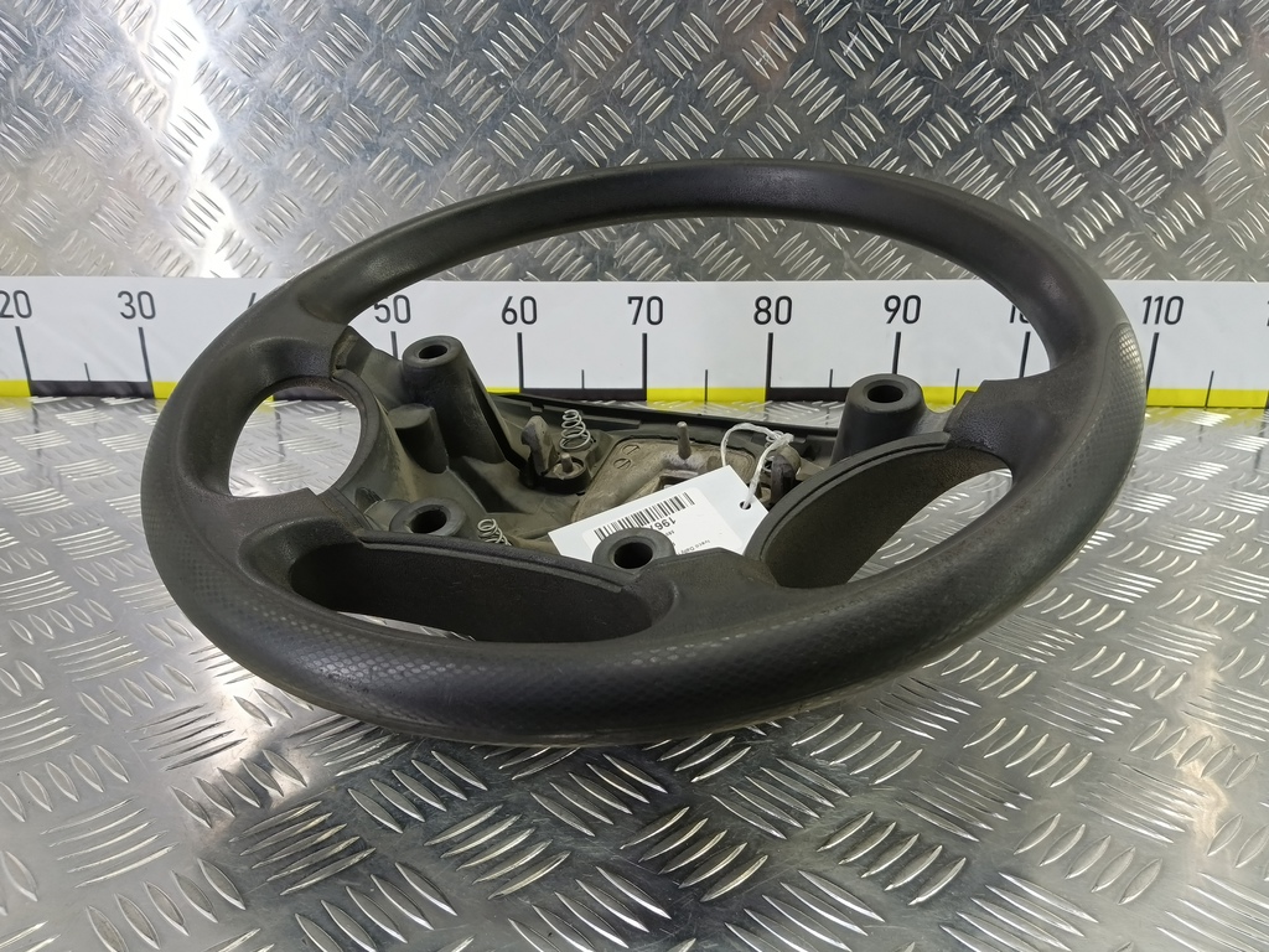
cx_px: 634
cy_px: 476
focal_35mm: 23
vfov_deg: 58.9
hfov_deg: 73.9
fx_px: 843
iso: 175
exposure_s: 1/50
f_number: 1.6
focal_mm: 4.11
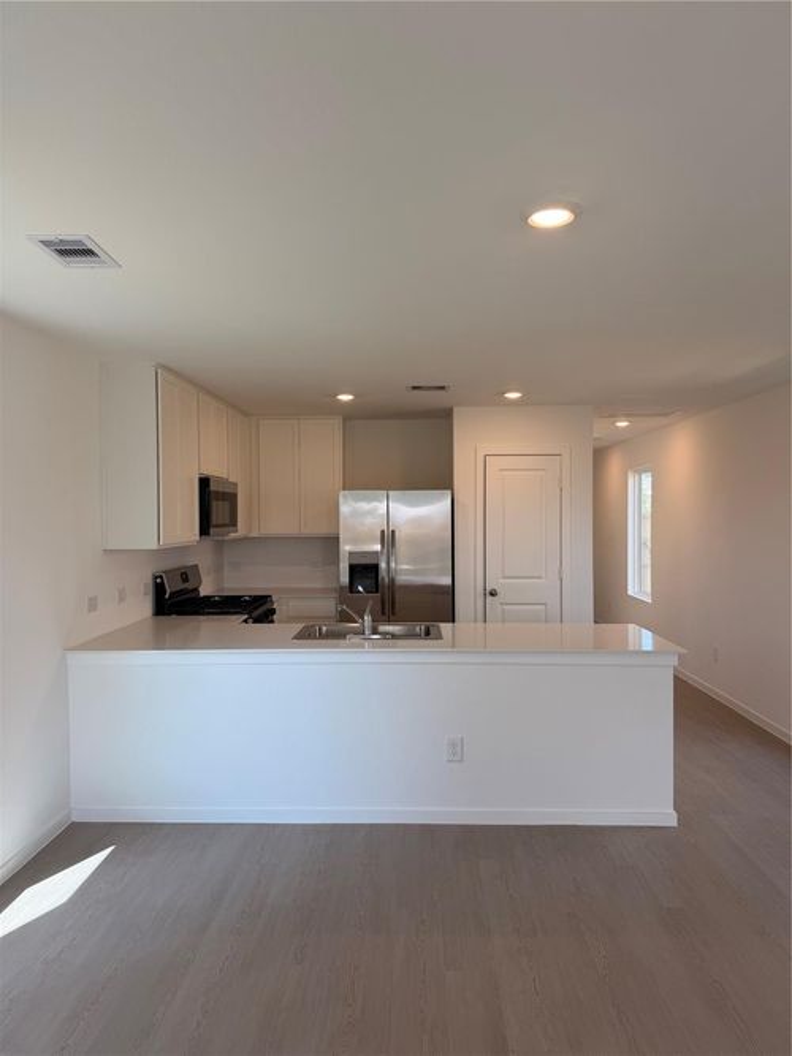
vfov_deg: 71.6
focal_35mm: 24
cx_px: 396
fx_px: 732
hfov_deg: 56.8
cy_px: 528
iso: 64
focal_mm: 6.76
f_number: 1.78
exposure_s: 1/198
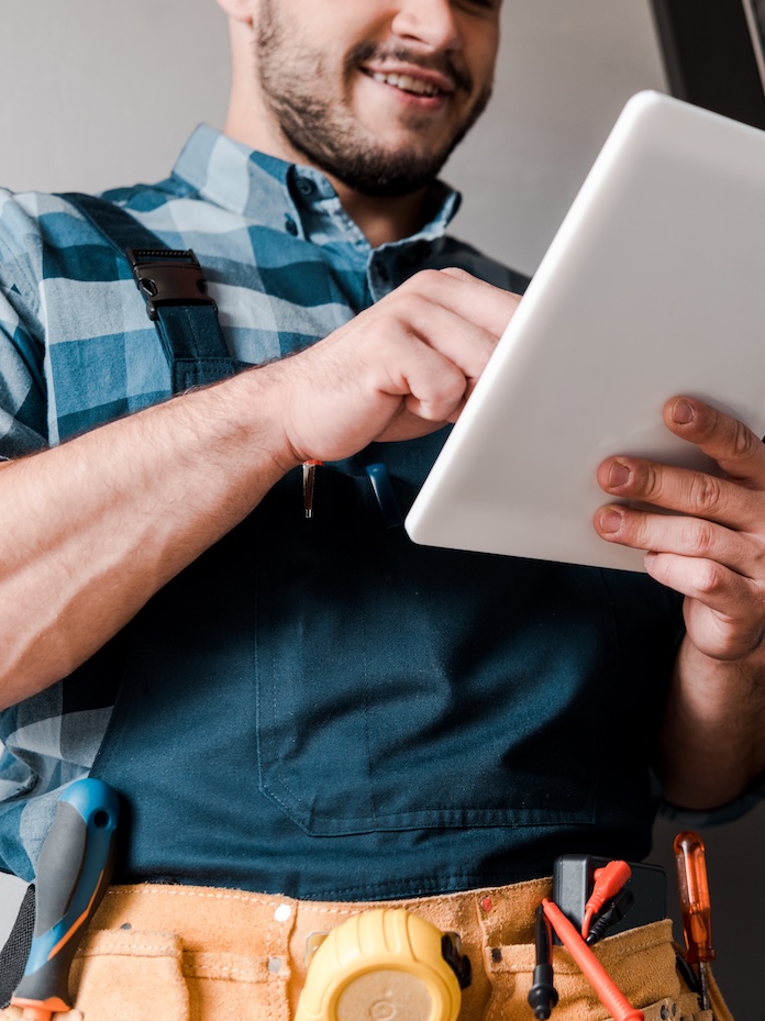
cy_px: 511
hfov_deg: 24.5
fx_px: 1710
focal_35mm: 58
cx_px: 677
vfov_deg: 33.2
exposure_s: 1/160
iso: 320
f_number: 3.2
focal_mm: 40
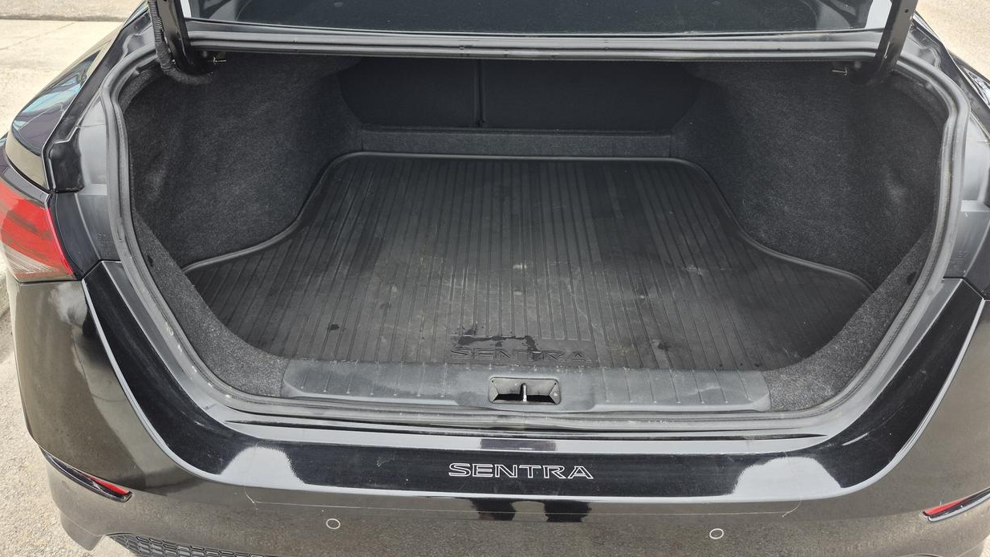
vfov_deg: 43.9
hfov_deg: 71.9
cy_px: 193
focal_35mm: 26
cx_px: 489
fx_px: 682
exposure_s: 1/180
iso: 32
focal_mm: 5.4
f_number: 1.8
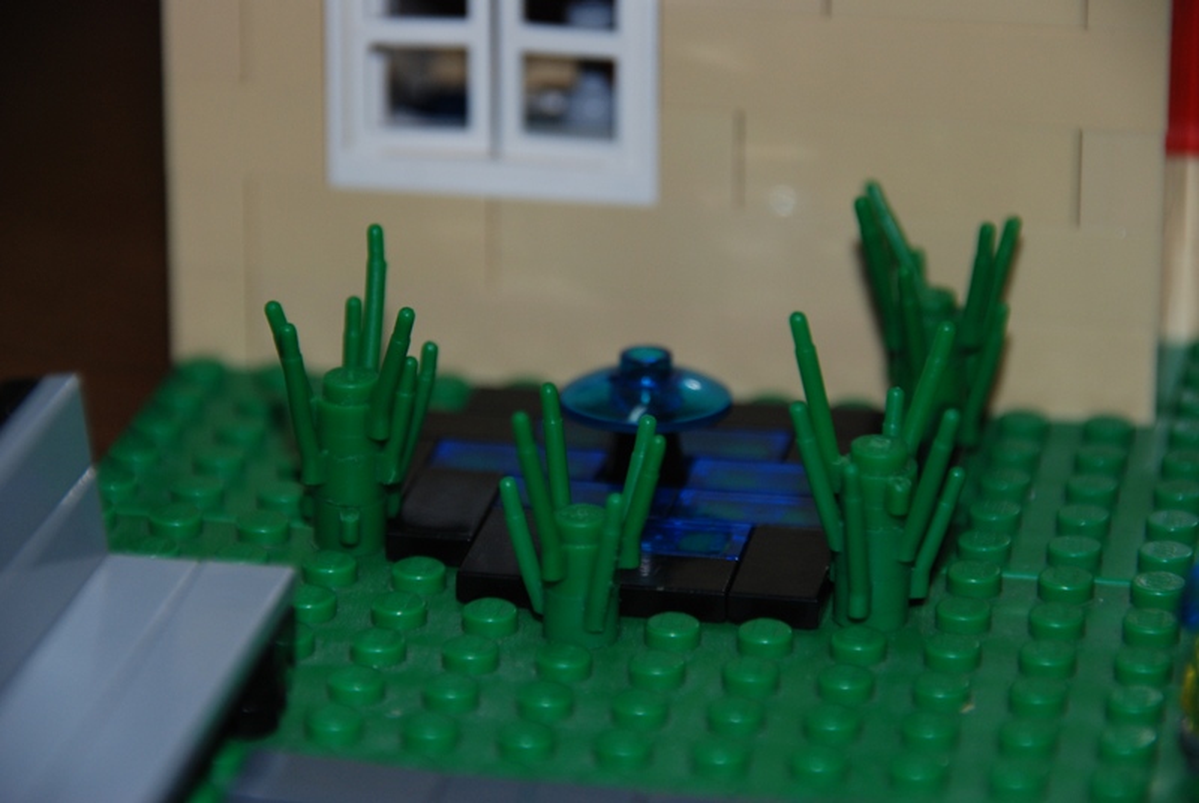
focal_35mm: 300
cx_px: 600
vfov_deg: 4.6
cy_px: 402
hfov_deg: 6.9
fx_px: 10006
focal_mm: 200
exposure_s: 1/60
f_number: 6.3
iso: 400
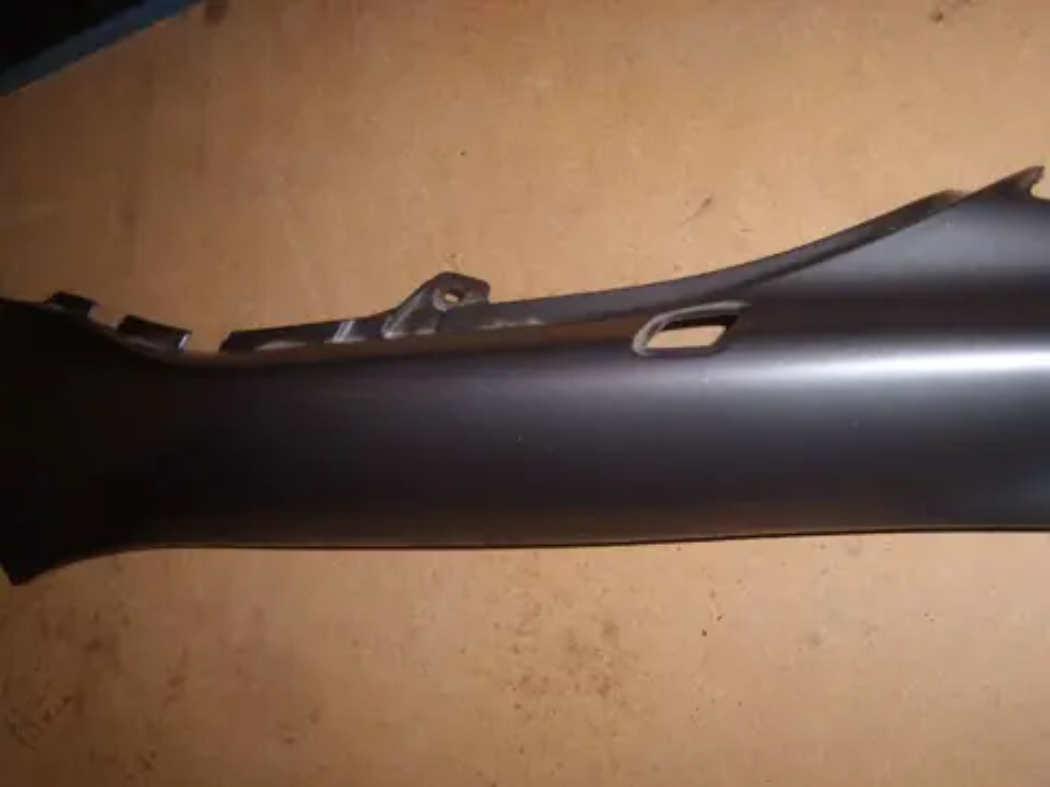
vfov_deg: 40.7
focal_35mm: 35
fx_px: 1062
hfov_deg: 52.6
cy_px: 394
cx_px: 525
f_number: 7.1
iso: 100
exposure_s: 1/30
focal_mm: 5.8
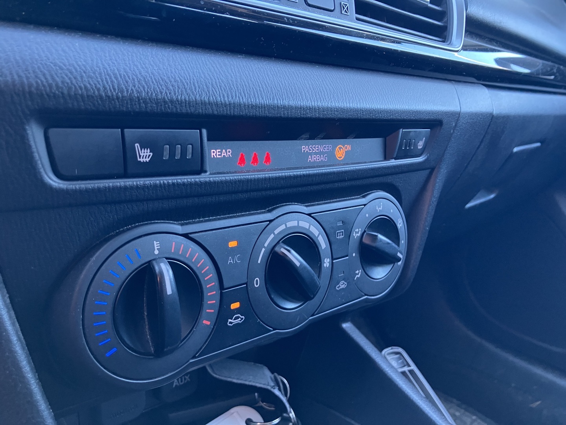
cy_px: 212
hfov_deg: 63.4
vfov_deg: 49.7
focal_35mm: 28
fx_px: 458
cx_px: 283
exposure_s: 1/60
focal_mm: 3.99
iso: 250
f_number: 1.8
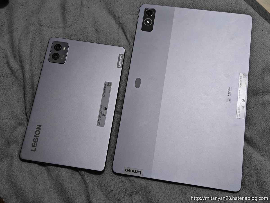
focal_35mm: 46
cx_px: 135
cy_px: 102
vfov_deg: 31.5
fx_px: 359
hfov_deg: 41.2
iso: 500
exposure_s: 1/100
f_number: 1.9
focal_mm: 8.7
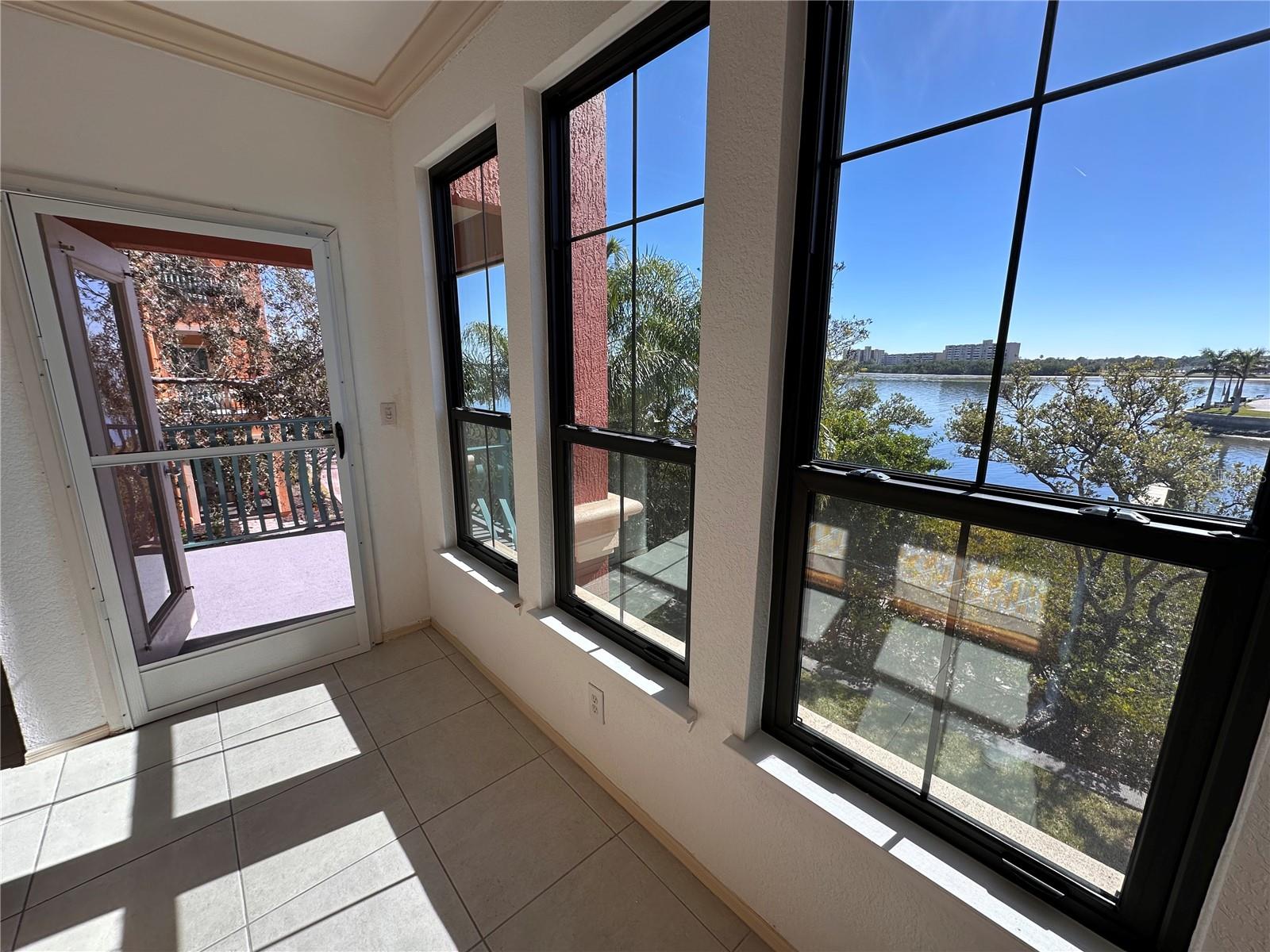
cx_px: 635
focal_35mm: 14
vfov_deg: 85.7
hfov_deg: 102.1
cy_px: 476
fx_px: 514
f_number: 2.2
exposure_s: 1/506
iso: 40
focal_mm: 2.22
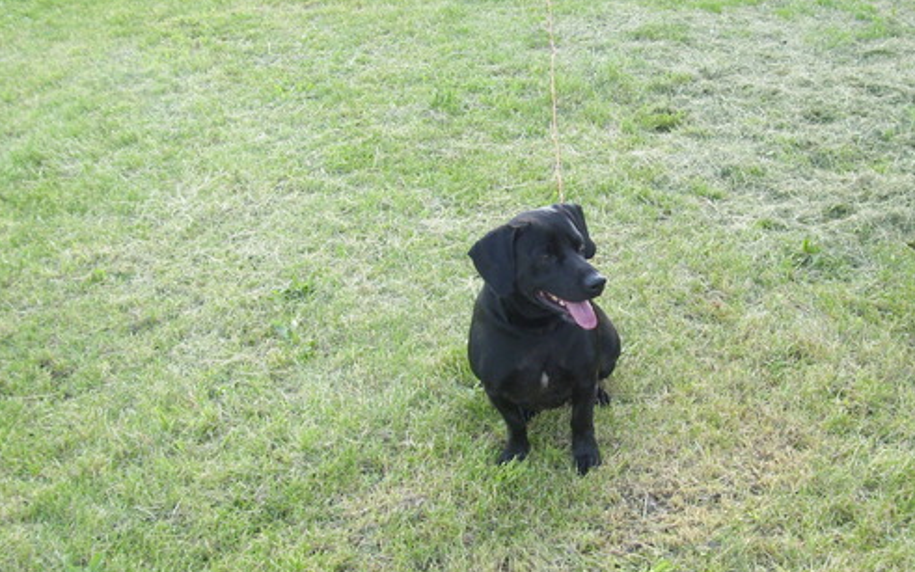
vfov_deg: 22.3
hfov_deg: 34.9
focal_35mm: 58
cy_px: 360
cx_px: 587
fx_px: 1446
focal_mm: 7.1
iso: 80
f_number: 3.4
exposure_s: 1/80
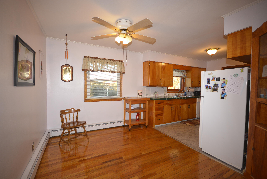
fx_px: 111
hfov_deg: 100.3
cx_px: 134
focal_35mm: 15
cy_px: 90
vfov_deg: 77.4
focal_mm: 10
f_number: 4
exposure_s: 1/60
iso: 500
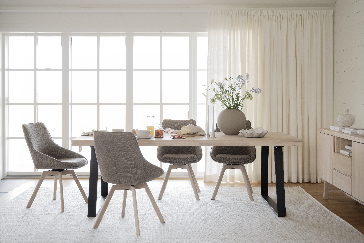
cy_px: 122
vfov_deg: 29.9
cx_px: 182
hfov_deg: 43.6
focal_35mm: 45
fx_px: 455
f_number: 4
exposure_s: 1/13
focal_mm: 45
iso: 160
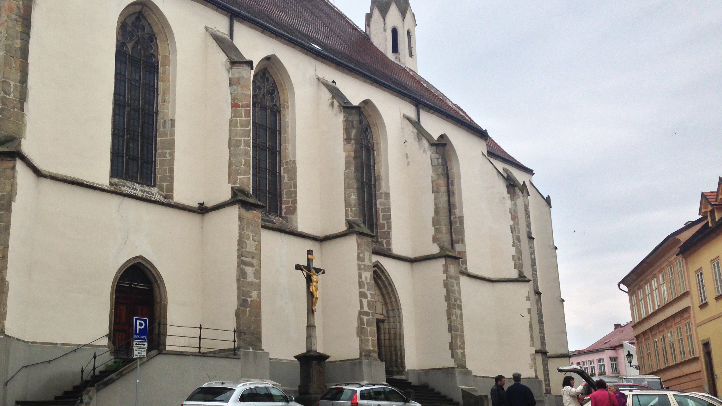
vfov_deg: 27.7
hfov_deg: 47.2
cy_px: 223
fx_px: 823
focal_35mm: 43
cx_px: 305
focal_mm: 4.12
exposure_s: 1/1022
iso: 50
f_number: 2.4
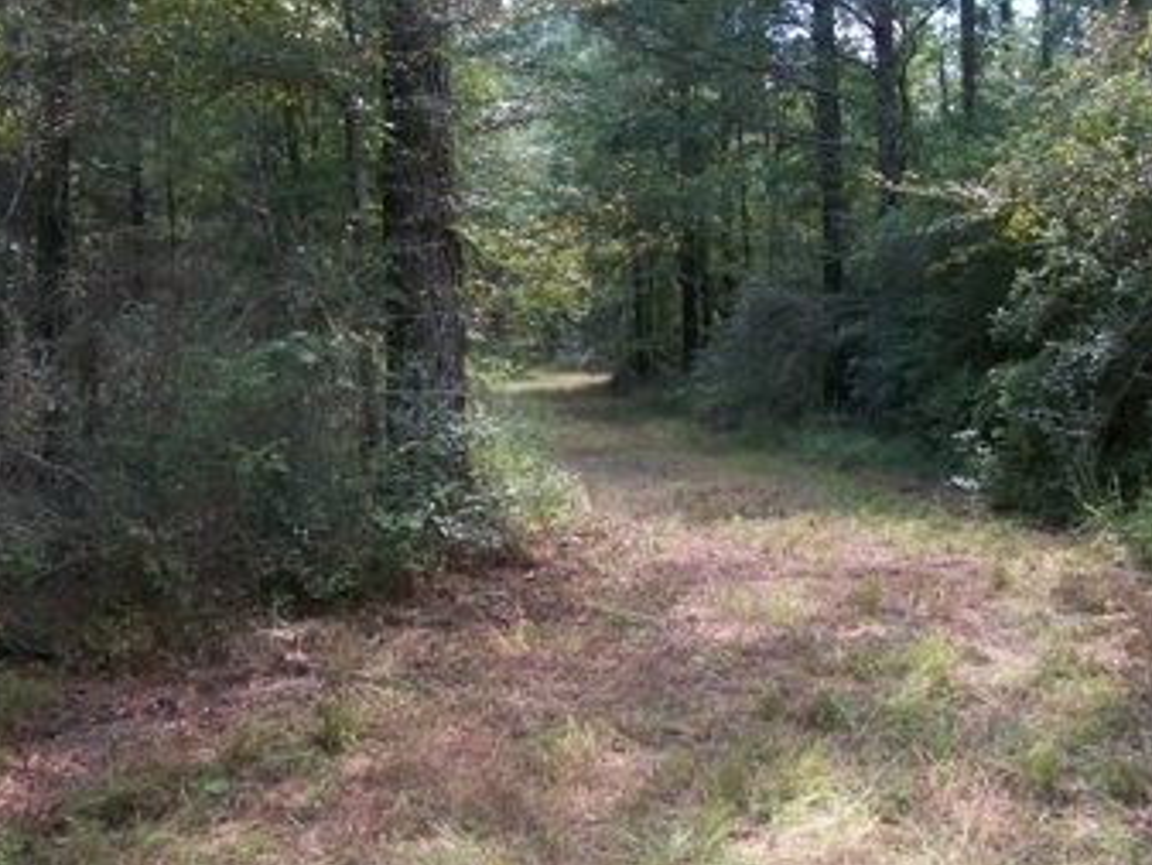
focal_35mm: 38
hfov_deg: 48.9
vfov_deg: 37.7
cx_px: 608
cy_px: 482
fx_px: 1265
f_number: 2.9
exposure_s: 1/160
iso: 80
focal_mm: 5.7
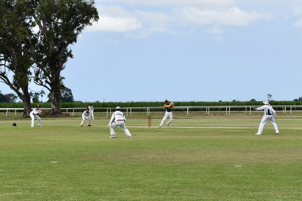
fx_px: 692
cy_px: 100
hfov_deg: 24.6
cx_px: 151
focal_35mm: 82
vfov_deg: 16.6
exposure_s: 1/250
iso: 100
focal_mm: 55
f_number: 8
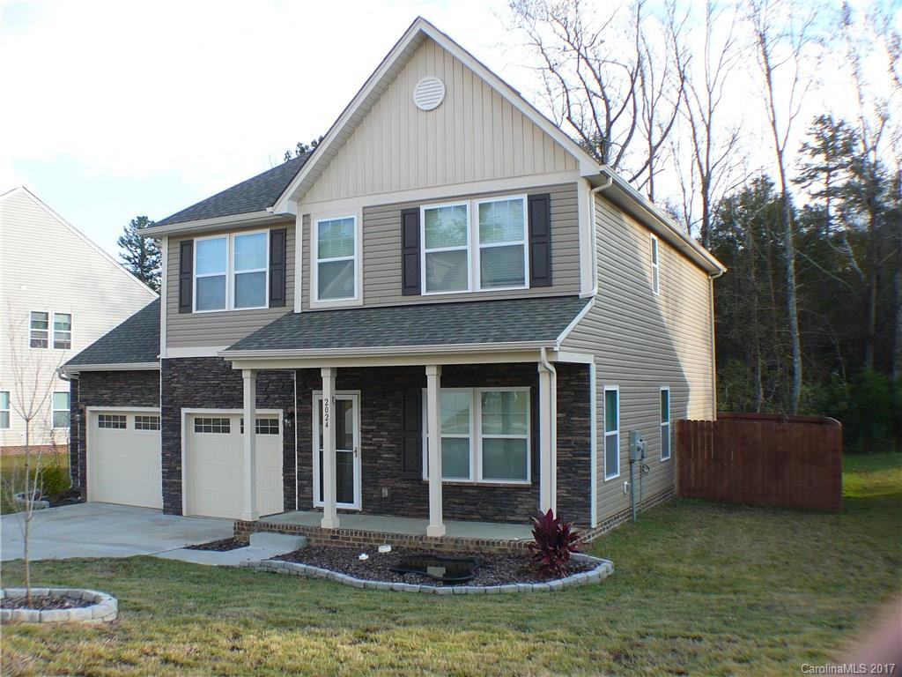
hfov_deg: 40.4
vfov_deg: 30.9
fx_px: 1225
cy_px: 338
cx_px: 451
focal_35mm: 47
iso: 80
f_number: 3.3
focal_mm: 7
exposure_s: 1/200
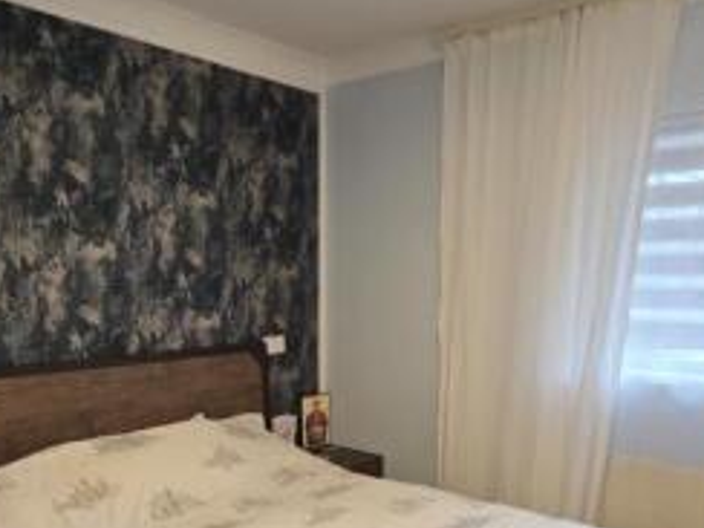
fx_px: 630
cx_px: 339
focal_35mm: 31
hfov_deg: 58.3
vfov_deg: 42.1
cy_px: 466
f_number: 1.9
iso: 200
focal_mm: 2.2
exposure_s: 1/100
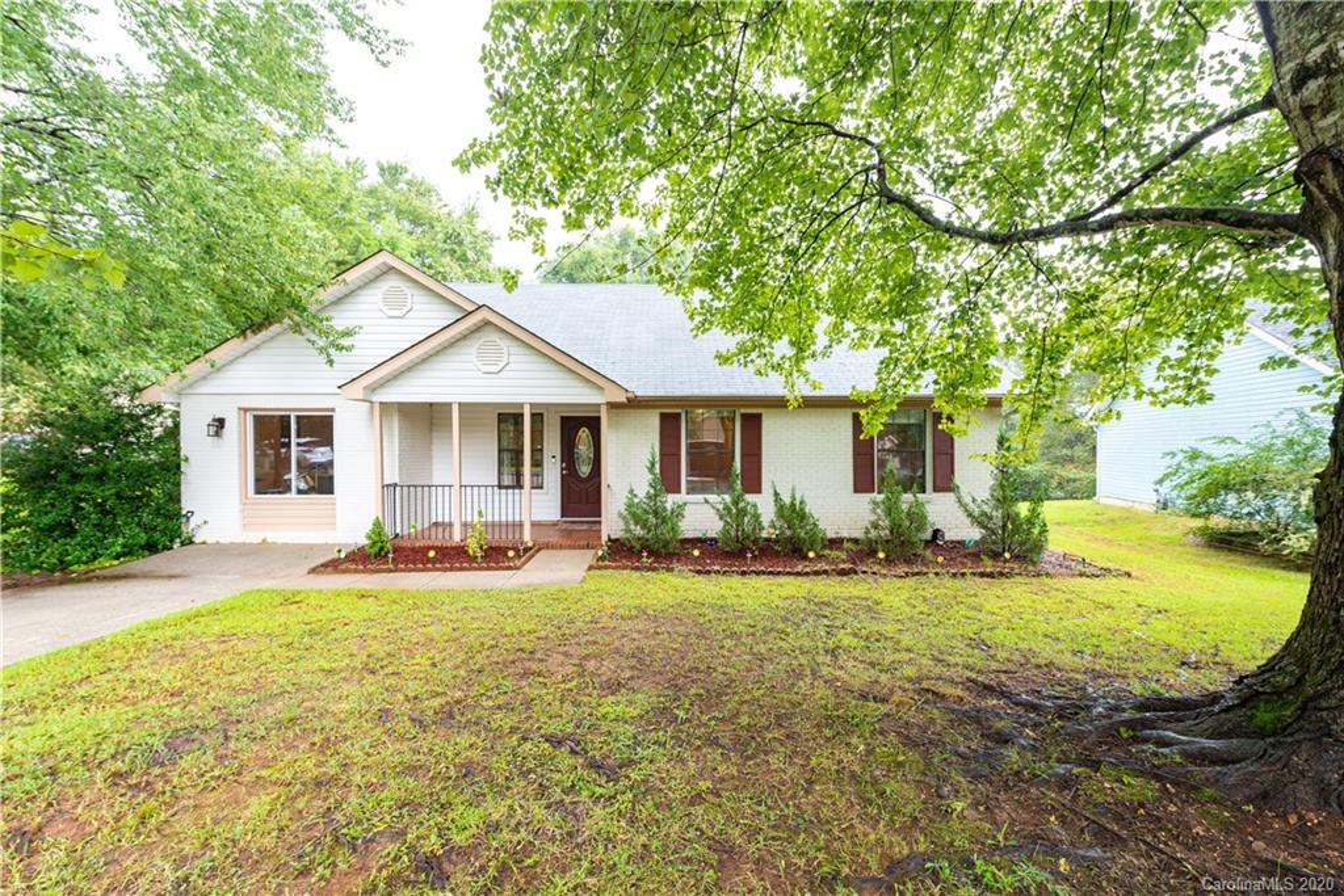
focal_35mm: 14
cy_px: 448
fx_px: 523
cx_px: 672
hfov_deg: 104.2
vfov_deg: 81.2
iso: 200
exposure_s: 1/10
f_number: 8
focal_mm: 14
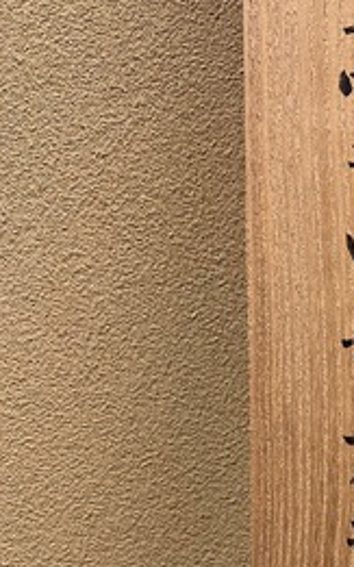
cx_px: 379
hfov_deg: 21.7
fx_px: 880
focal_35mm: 57
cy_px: 500
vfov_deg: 33.9
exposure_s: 1/60
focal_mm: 4.25
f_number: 1.8
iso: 200
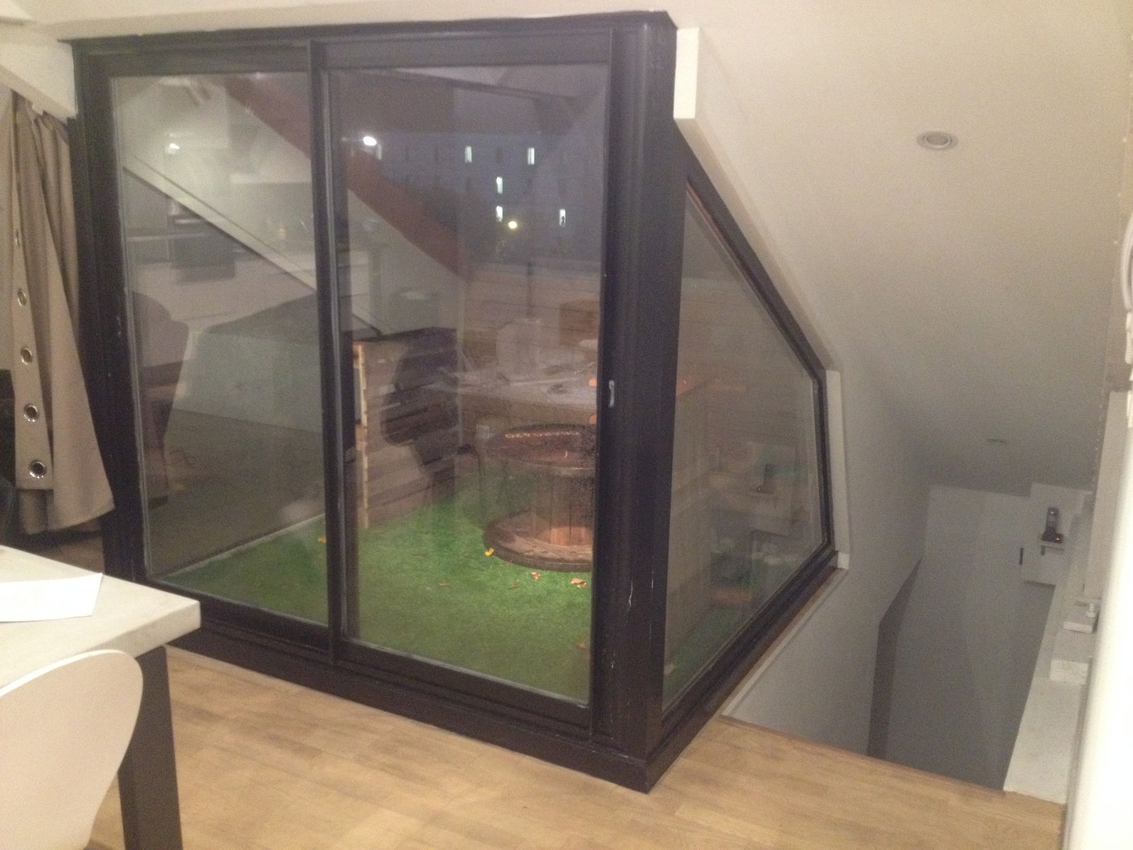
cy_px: 425
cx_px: 566
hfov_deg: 52.6
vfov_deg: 40.7
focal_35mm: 35
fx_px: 1146
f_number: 2.4
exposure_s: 1/15
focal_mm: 4.28
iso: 320
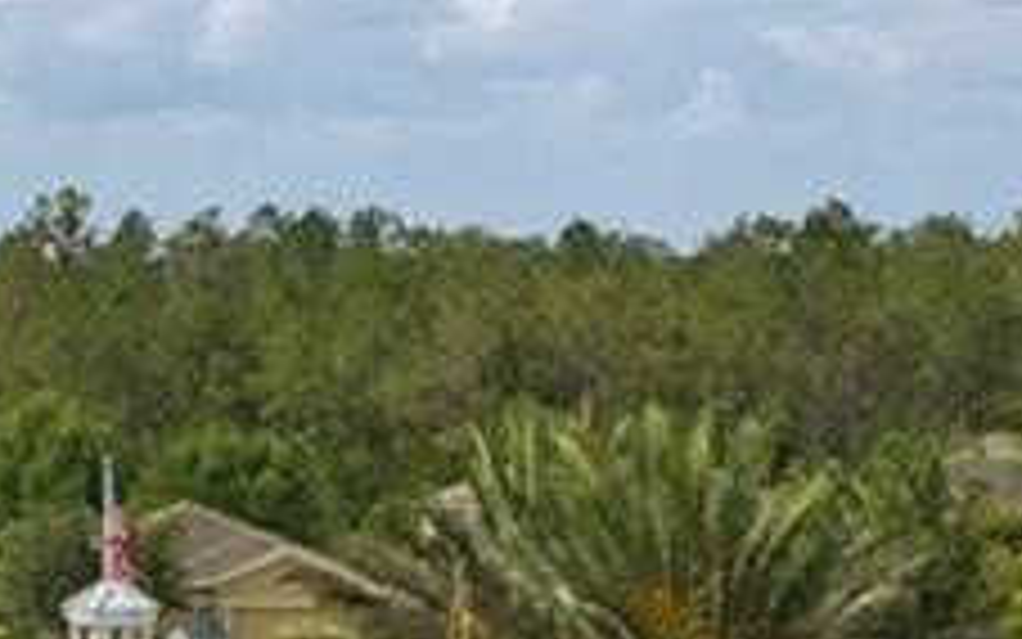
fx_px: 4987
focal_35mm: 179
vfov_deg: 7.1
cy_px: 1213
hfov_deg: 11.6
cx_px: -23
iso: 110
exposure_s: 1/3200
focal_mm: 12.29
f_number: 2.8
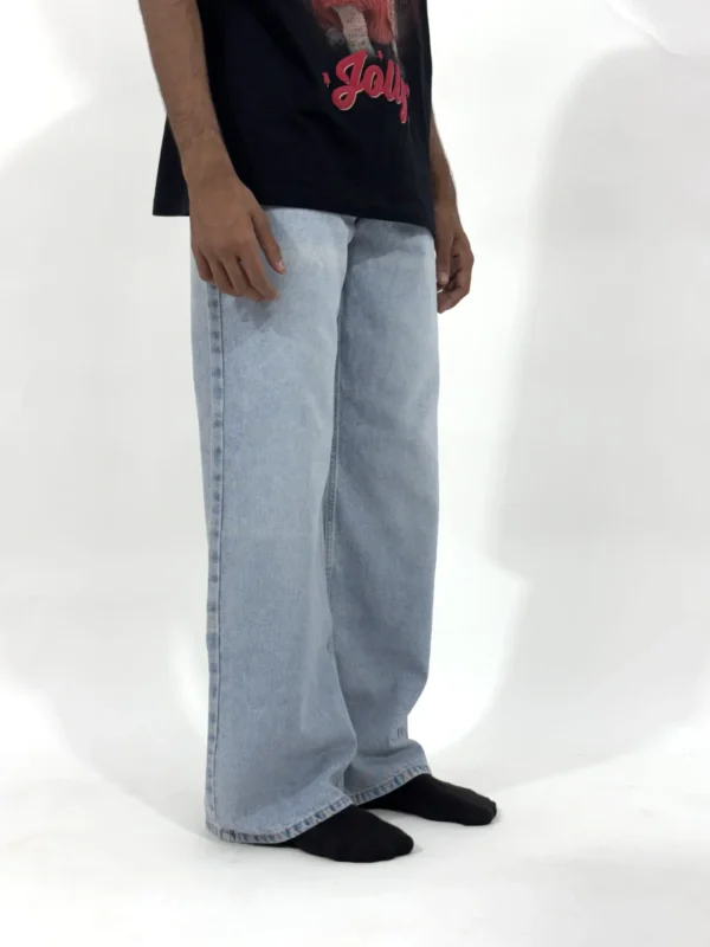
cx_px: 355
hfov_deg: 28.0
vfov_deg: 36.8
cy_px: 474
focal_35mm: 52
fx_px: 1422
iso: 64
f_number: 1.6
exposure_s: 1/100
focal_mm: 5.96
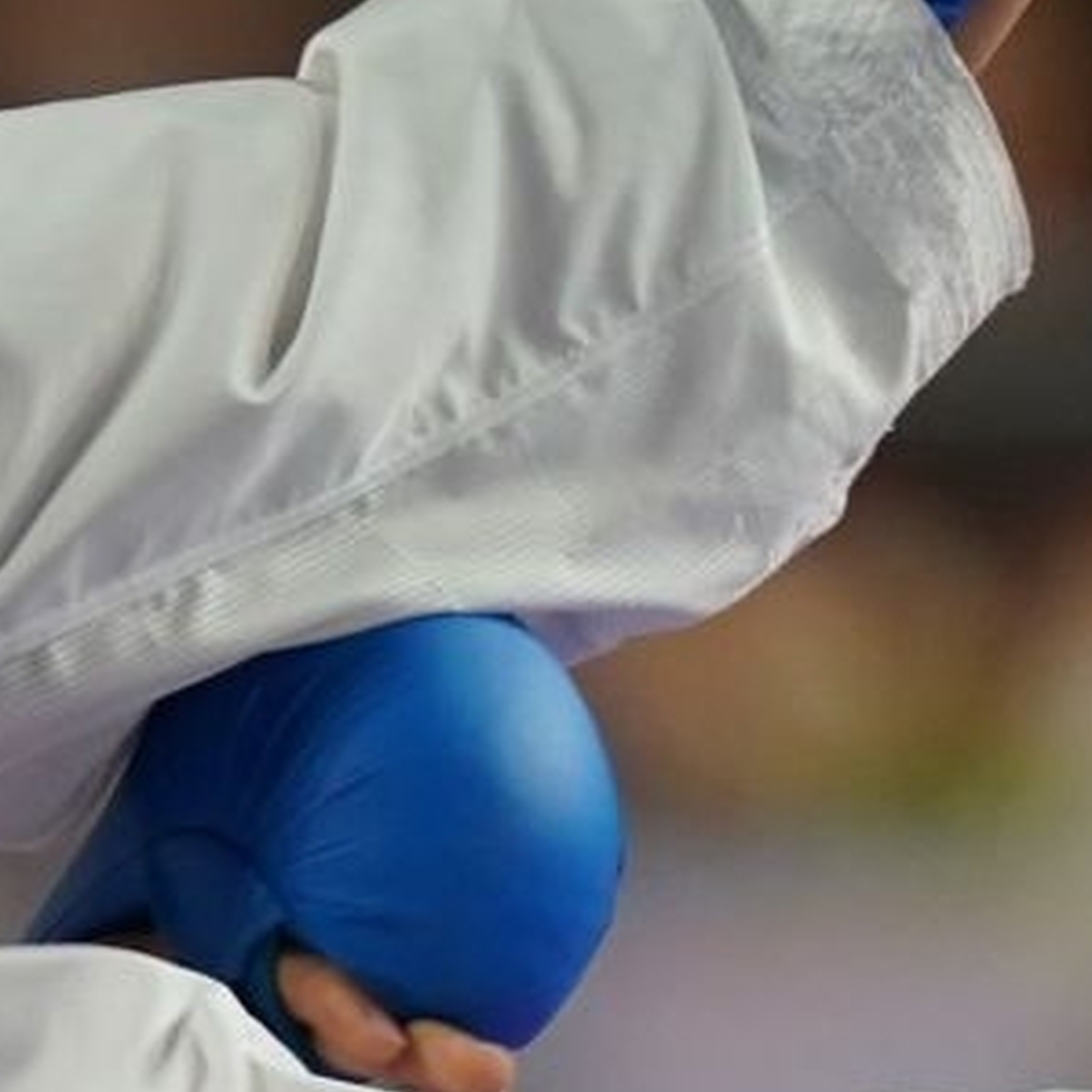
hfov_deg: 0.6
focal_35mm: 3071
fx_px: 109605
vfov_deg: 0.6
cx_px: 573
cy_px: 457
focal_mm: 400
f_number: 2.8
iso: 1600
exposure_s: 1/1000
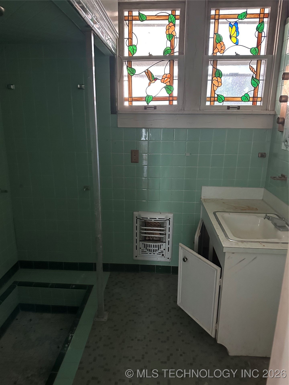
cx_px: 144
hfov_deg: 56.8
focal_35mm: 24
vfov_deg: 71.6
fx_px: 267
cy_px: 192
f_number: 1.78
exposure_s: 1/37
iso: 1000
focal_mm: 6.86
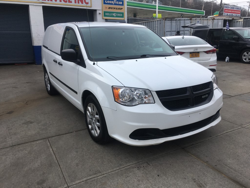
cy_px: 94
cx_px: 125
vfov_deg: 48.2
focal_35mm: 29
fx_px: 209
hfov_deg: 61.7
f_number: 2.2
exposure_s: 1/1099
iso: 25
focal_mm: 4.15
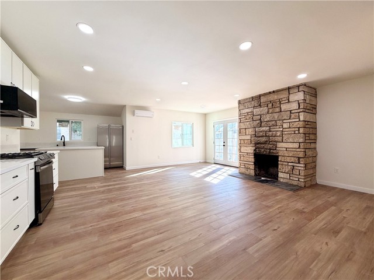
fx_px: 151
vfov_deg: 85.7
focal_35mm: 14
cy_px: 140
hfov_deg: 102.1
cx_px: 187
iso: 64
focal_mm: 2.22
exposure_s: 1/132
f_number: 2.2
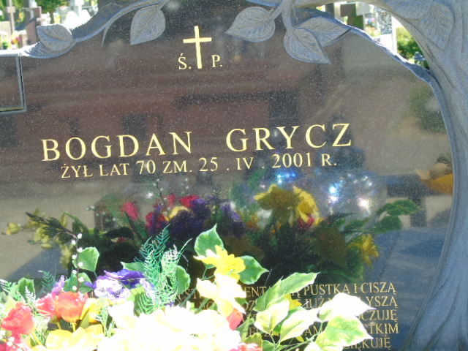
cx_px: 234
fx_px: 1460
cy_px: 176
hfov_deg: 18.2
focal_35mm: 108
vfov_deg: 13.7
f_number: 4.4
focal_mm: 19
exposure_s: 1/60
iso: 80
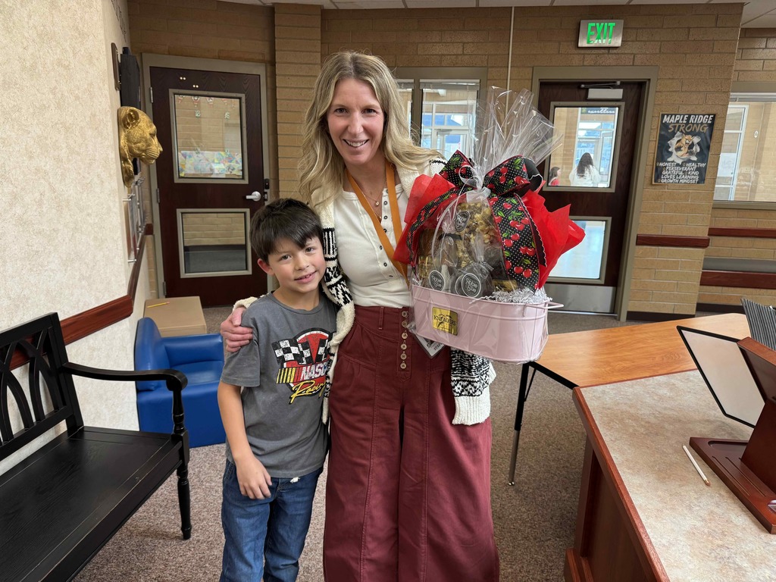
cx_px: 388
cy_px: 291
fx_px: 538
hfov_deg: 71.6
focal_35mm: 24
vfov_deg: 56.8
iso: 125
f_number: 1.78
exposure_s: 1/60
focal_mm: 6.76
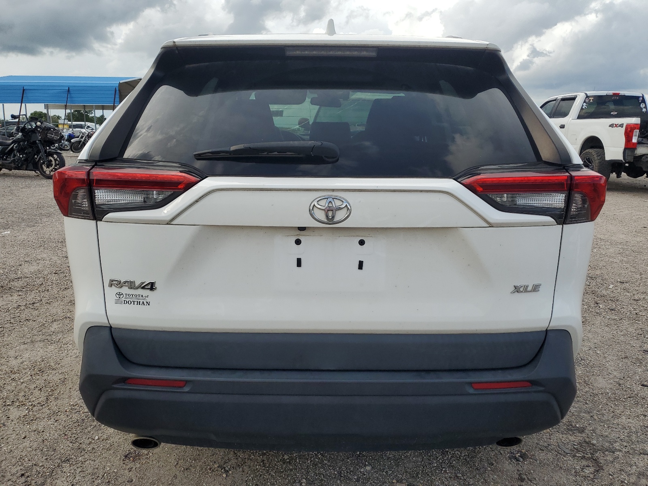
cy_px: 243
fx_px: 487
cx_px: 324
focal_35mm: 26
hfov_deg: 67.3
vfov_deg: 53.1
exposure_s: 1/2500
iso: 50
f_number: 1.5
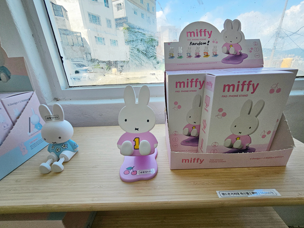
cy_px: 122
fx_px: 123
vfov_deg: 85.5
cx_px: 156
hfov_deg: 102.0
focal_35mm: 14
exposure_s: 1/792
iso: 64
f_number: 2.2
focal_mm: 2.2
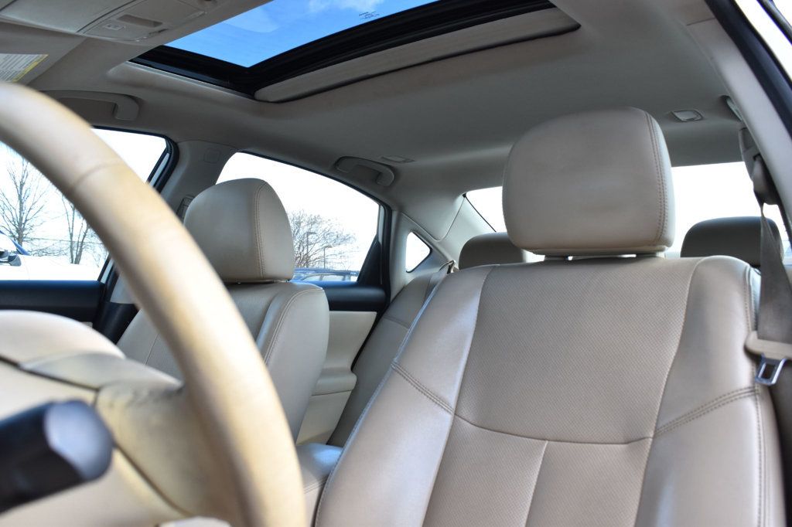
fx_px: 693
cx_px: 396
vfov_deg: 41.7
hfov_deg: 59.5
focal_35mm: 32
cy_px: 264
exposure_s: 1/125
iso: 400
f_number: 7.1
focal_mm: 21
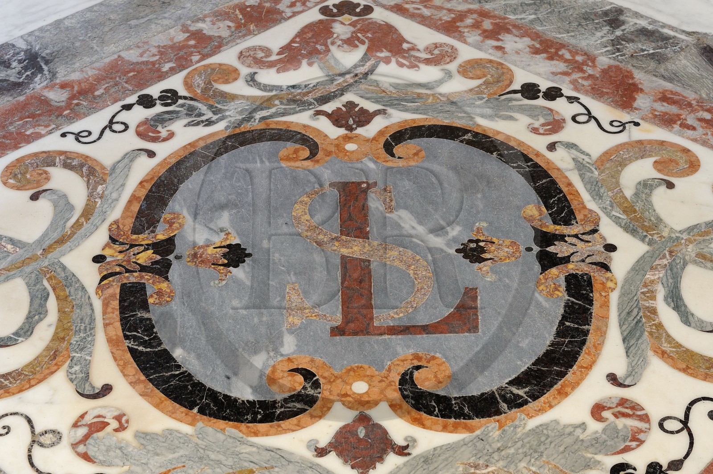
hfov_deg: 32.4
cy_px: 237
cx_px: 356
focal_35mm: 62
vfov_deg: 21.9
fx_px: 1227
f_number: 13
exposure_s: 8
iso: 200
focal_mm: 62
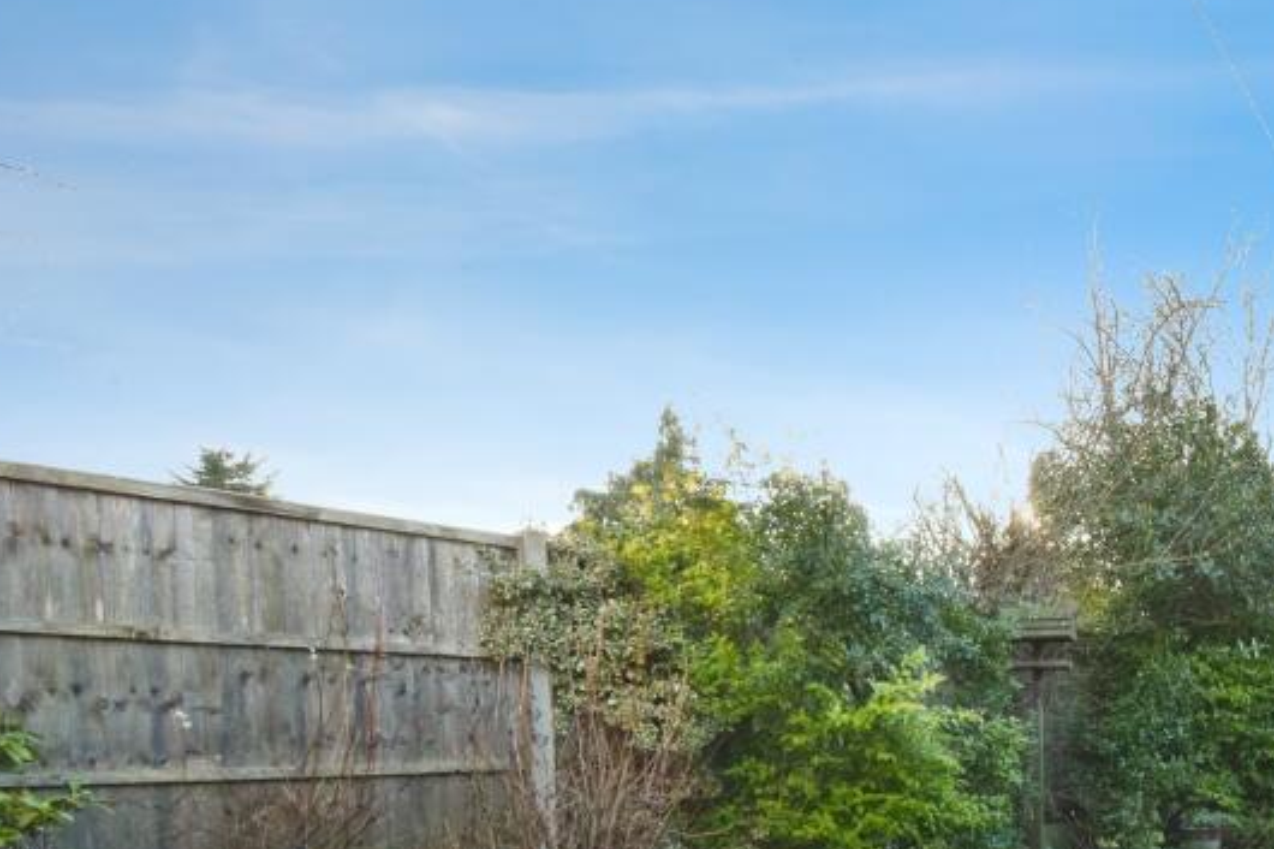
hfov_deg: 58.3
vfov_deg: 41.0
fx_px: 1026
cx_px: 1038
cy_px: 783
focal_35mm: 29
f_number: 13
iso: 1000
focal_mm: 10
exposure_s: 1/100
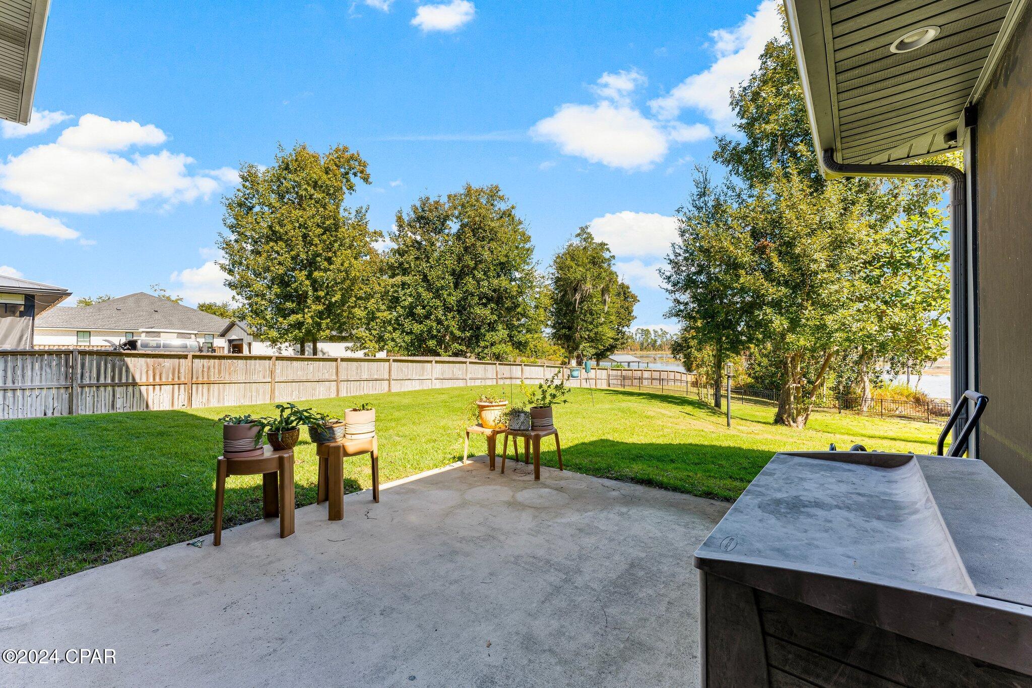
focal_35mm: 14
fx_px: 401
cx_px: 516
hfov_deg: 104.3
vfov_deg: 81.2
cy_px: 344
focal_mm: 14
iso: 100
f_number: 8
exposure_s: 1/200
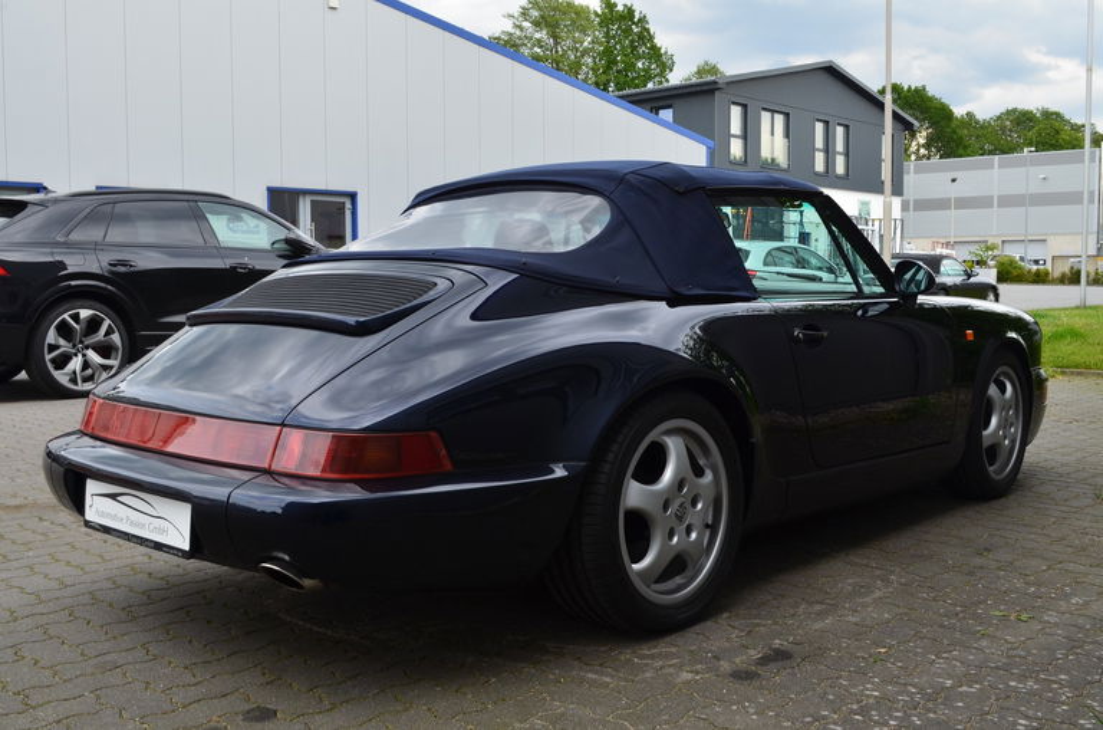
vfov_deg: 36.7
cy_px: 365
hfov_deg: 53.2
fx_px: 1100
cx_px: 552
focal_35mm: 36
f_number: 10
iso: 200
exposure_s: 1/60
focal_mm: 24
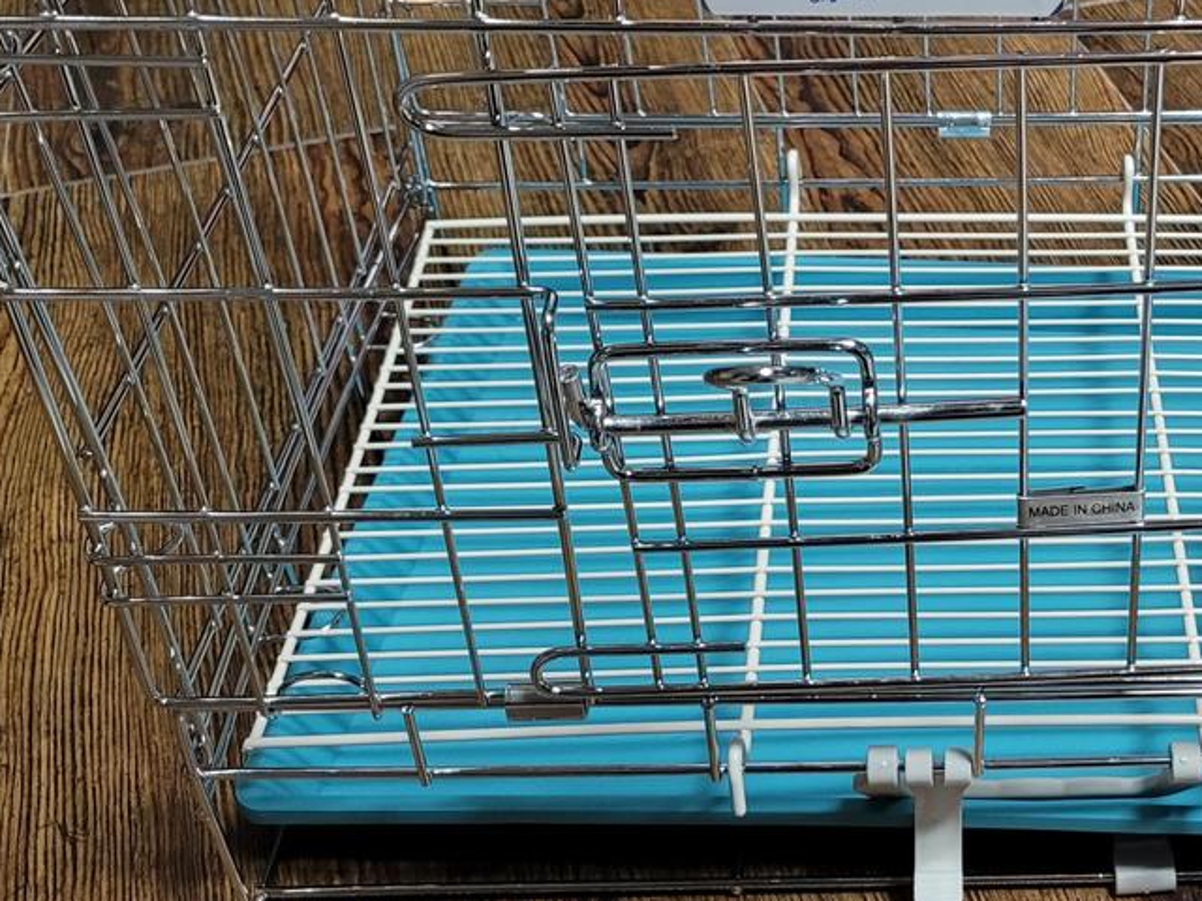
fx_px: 1806
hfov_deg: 35.1
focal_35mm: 52
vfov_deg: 27.6
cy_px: 205
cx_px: 1031
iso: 400
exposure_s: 1/39
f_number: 1.8
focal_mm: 5.4
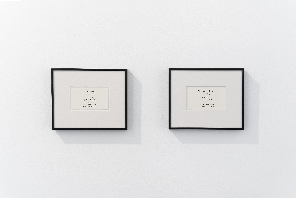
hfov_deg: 33.8
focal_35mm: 59
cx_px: 148
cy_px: 99
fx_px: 487
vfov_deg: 22.9
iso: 100
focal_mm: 59.2
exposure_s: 1/1.25
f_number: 8
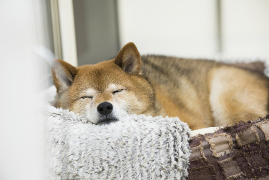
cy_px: 90
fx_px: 1233
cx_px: 134
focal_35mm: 165
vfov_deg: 8.3
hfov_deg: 12.4
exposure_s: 1/50
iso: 800
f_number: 4
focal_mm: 165
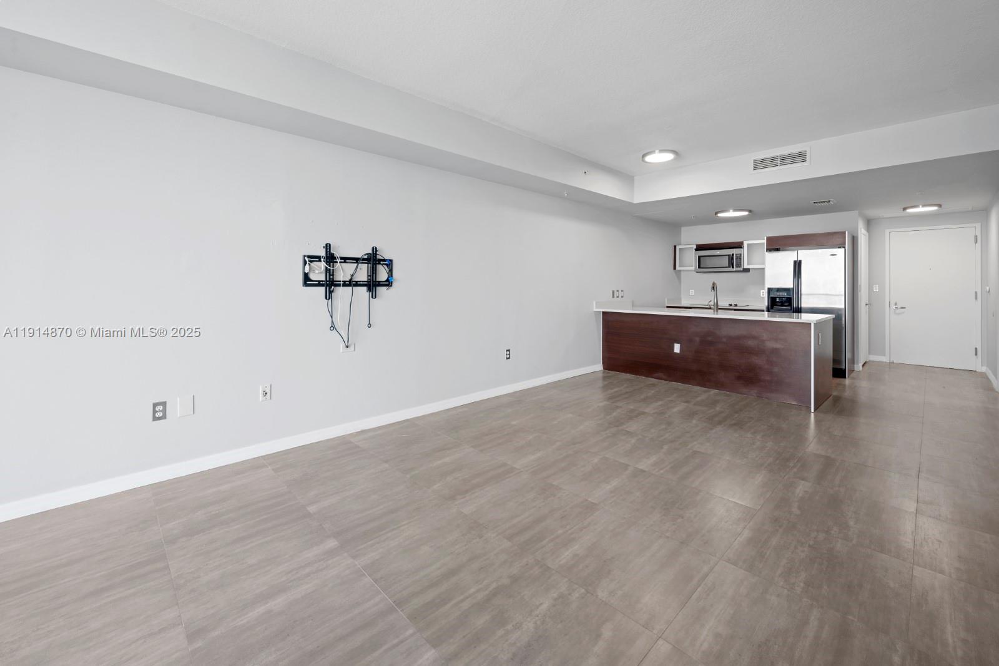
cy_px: 333
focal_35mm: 14
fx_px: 389
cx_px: 500
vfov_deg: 81.2
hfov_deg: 104.2
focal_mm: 14
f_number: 10
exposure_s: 1/2
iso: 125
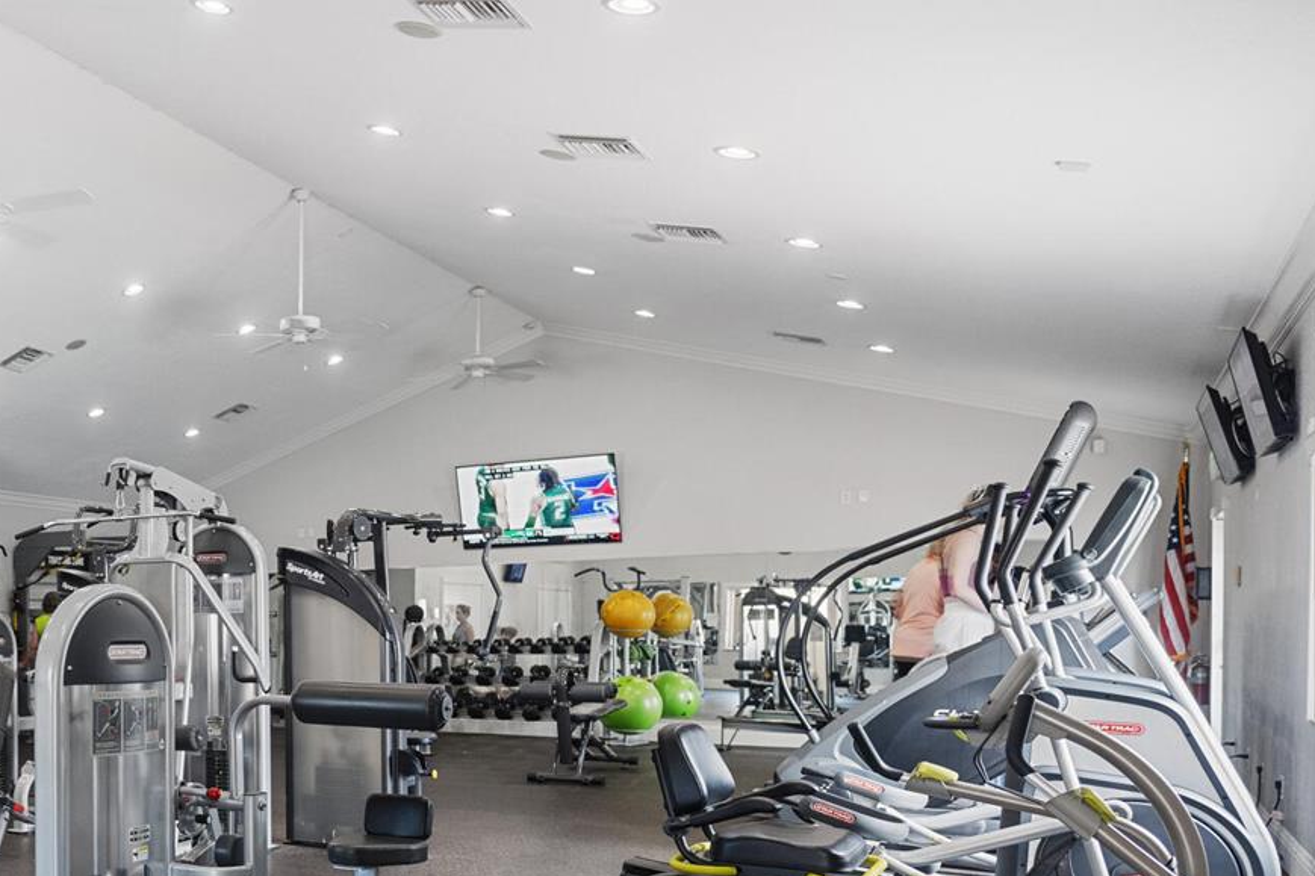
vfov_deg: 38.9
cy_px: 657
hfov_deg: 47.8
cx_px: 14
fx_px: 1205
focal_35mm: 33
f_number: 2.2
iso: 5000
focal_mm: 14
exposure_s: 1/125
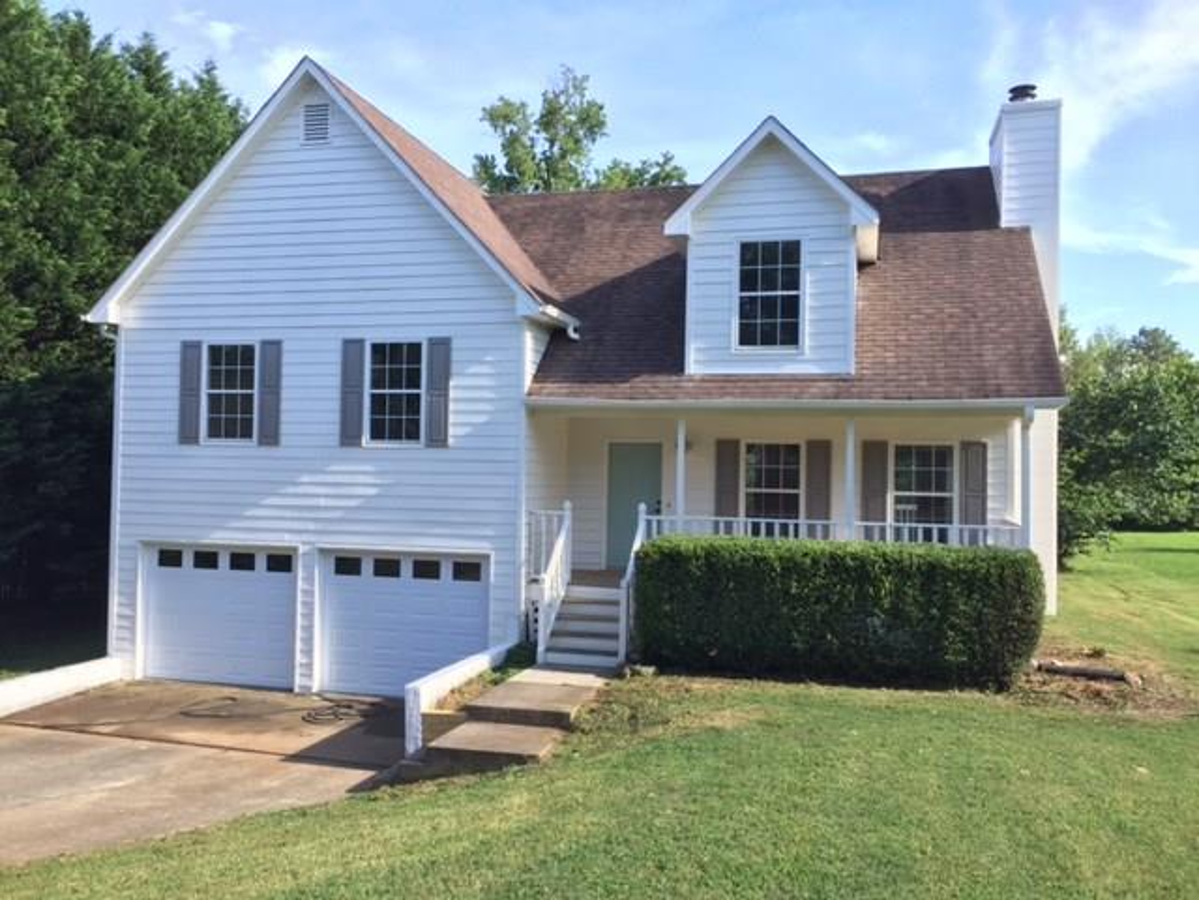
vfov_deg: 48.2
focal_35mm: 29
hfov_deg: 61.7
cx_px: 600
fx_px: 1004
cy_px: 450
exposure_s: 1/494
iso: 32
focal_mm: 4.15
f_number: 2.2
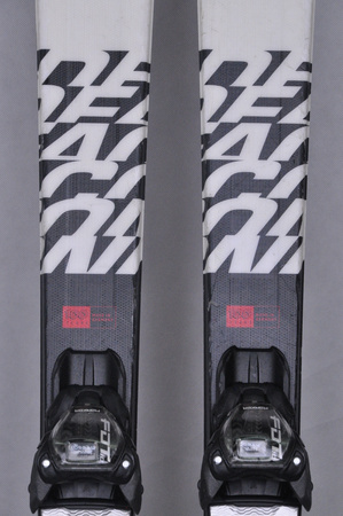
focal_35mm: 158
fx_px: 2256
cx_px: 172
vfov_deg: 13.1
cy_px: 258
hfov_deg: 8.7
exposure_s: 1/125
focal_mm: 105
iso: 3200
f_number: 11
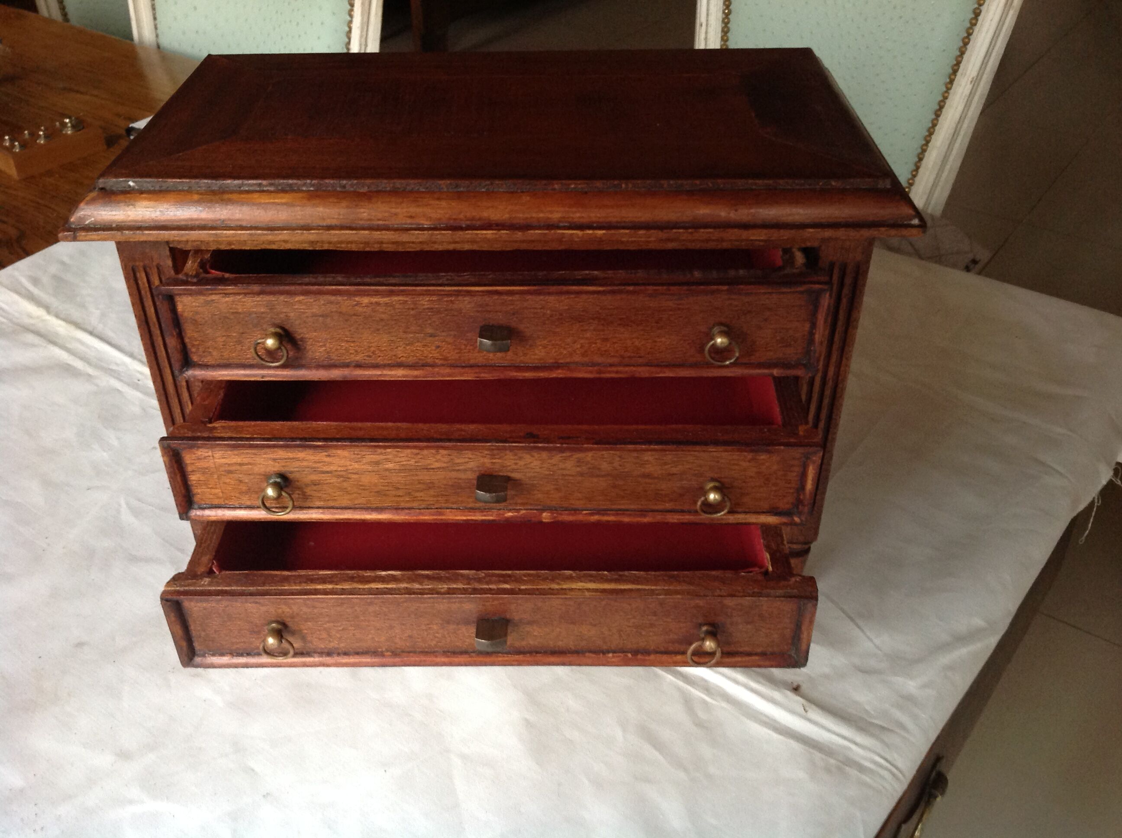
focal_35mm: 35
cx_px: 561
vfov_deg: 40.6
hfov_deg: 52.7
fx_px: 1133
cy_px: 419
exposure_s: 1/15
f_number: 2.4
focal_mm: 4.28
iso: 200
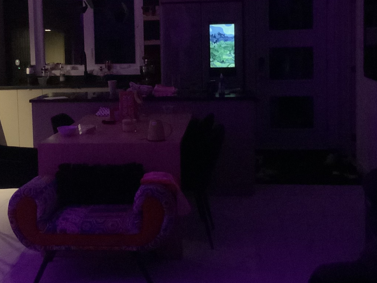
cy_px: 85
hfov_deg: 33.7
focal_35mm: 57
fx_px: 621
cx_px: 148
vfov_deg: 25.5
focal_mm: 3
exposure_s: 1/15
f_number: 1.8
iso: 1600
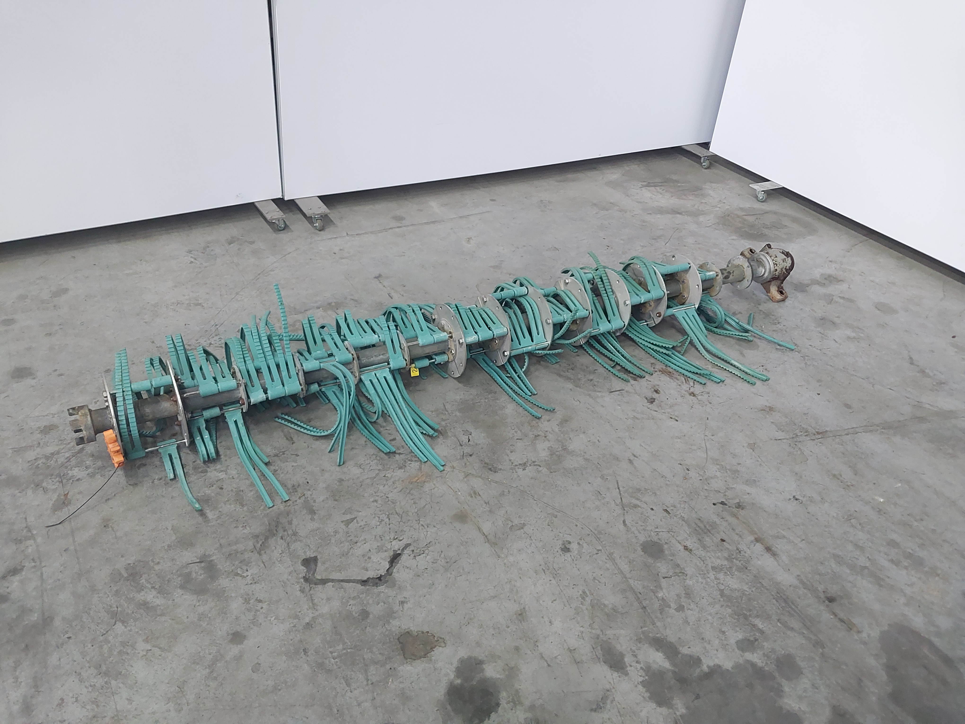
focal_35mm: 27
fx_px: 753
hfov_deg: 65.3
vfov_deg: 51.4
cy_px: 362
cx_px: 482
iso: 400
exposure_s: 1/50
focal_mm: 4
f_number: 1.8
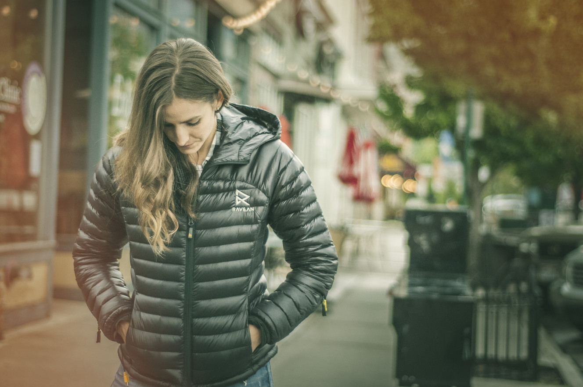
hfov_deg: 27.0
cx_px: 292
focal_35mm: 75
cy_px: 194
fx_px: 1213
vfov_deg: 18.1
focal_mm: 50
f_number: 1.8
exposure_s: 1/1250
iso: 1400
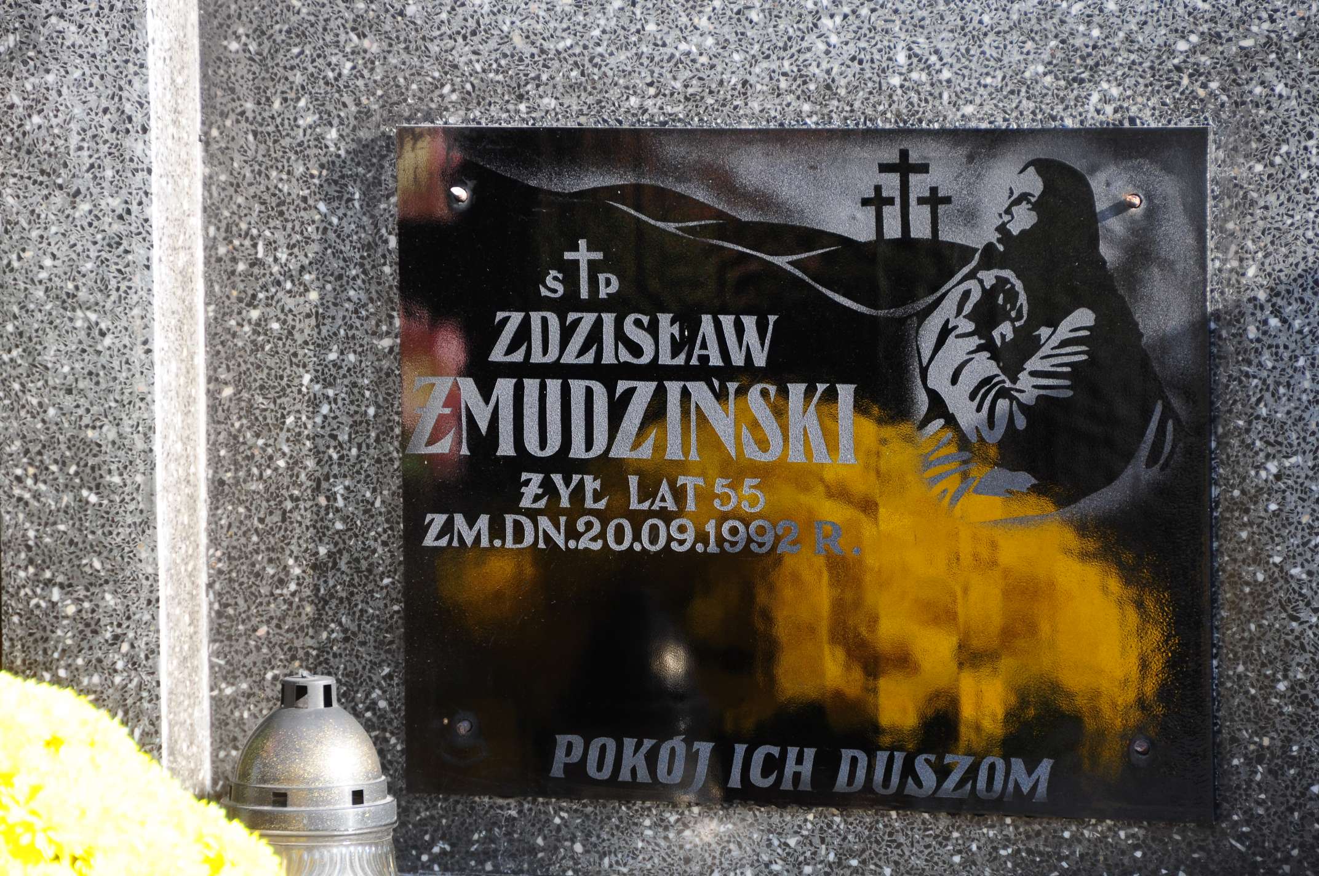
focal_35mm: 255
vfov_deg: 5.4
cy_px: 438
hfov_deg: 8.1
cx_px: 660
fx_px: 9331
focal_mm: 170
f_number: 7.1
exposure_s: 1/250
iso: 320
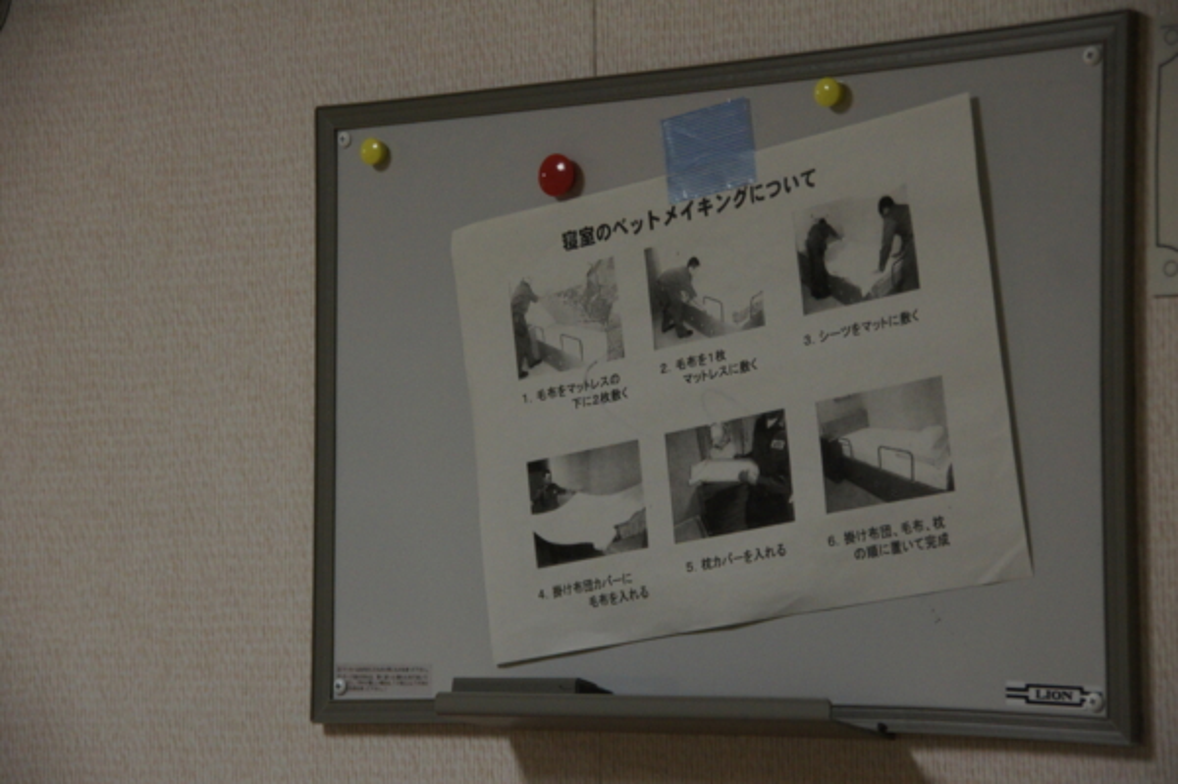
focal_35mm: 112
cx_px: 589
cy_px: 392
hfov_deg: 18.2
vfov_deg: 12.2
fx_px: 3678
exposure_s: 1/125
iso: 1600
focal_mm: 75
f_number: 5.6
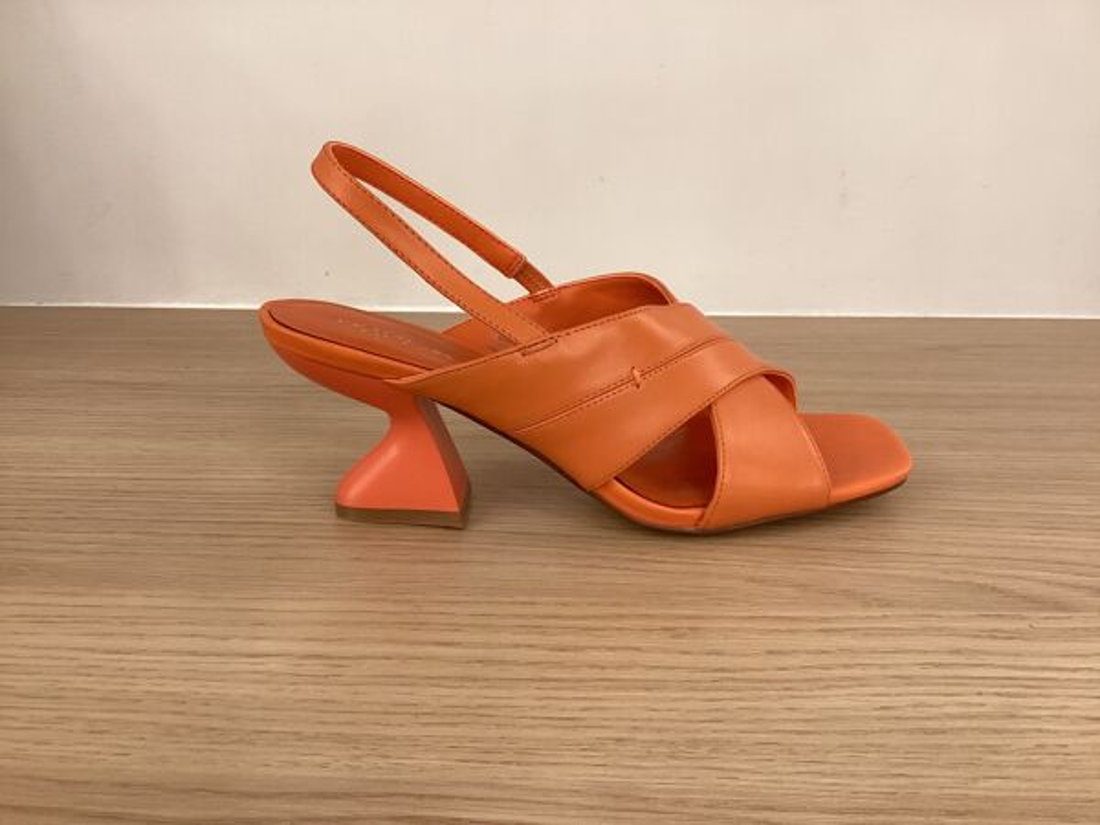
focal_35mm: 31
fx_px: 985
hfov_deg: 58.4
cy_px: 412
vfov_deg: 45.4
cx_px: 550
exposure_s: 1/50
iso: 80
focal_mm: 3.3
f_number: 2.4
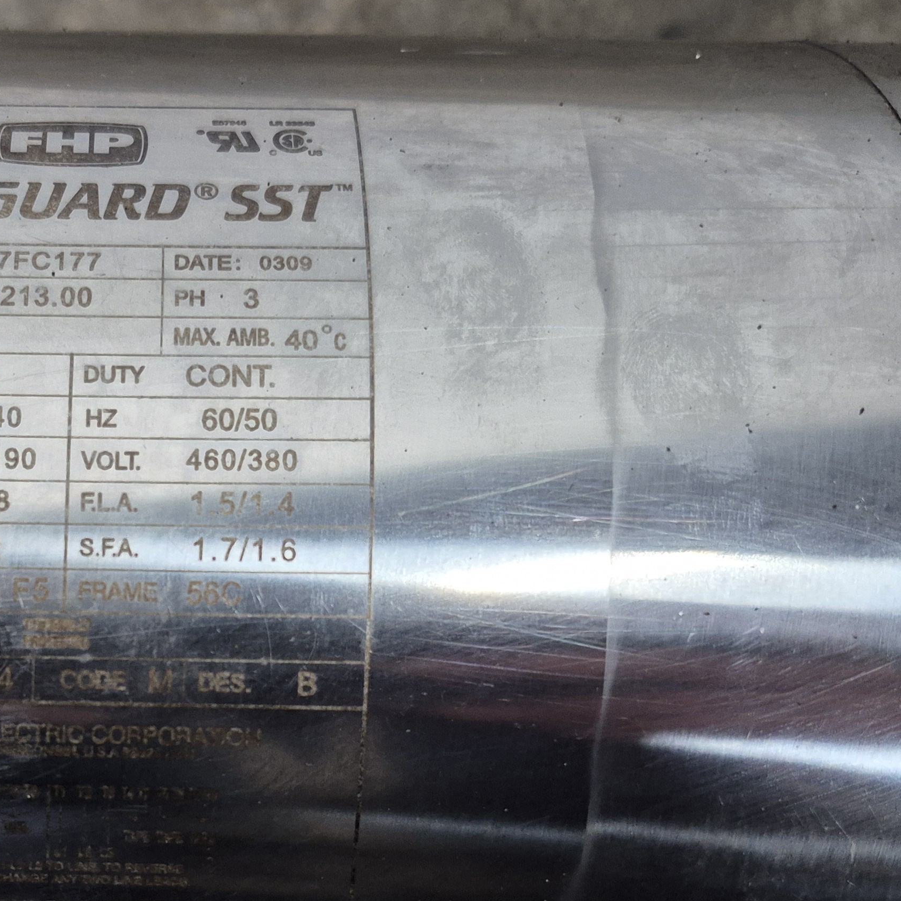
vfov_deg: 34.6
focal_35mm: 48
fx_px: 1413
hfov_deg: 33.4
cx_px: 79
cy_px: 682
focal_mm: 5.4
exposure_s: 1/120
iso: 500
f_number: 1.8
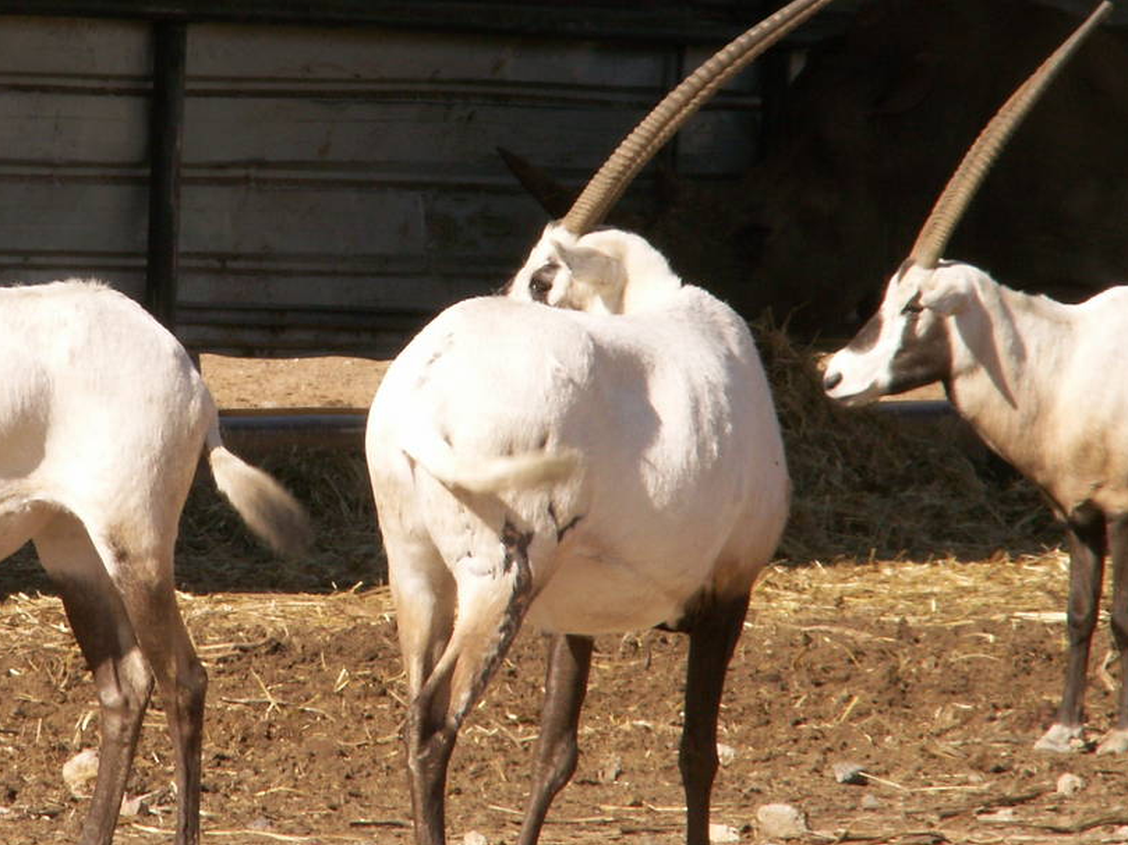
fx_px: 15081
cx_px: 187
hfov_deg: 4.3
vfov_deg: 3.2
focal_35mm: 463
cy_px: 335
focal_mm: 38.29
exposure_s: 1/160
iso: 50
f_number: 8
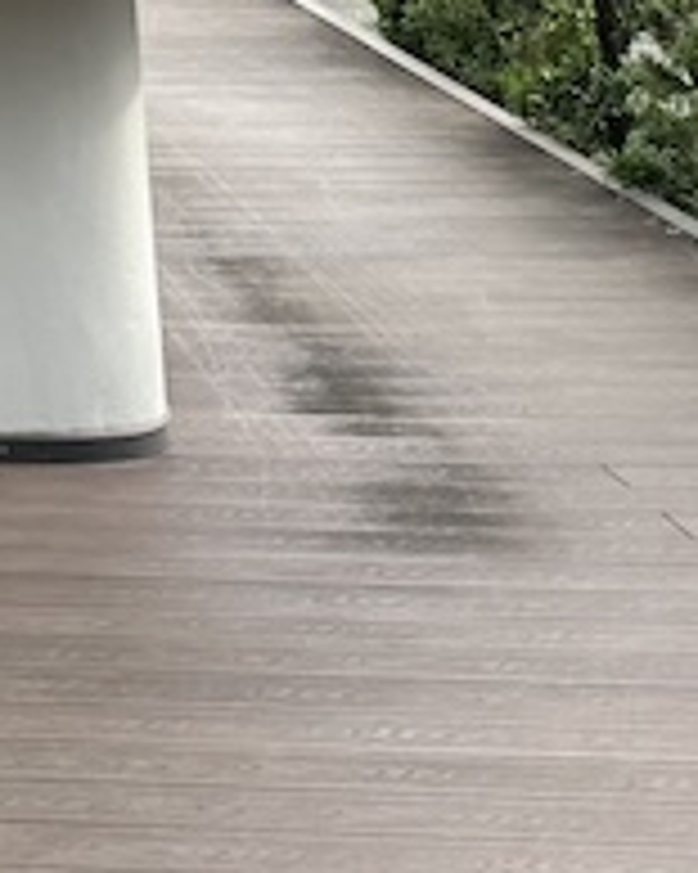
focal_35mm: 121
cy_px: -716
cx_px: -1009
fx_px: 3127
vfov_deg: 14.0
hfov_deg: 10.7
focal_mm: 6.76
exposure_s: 1/3953
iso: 100
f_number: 1.78
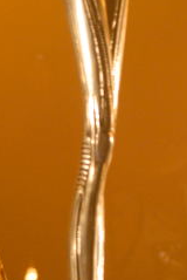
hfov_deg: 7.3
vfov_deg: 10.7
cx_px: 24
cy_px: -64
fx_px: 1460
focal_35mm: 188
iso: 1600
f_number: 2.8
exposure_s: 1/90
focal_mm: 50
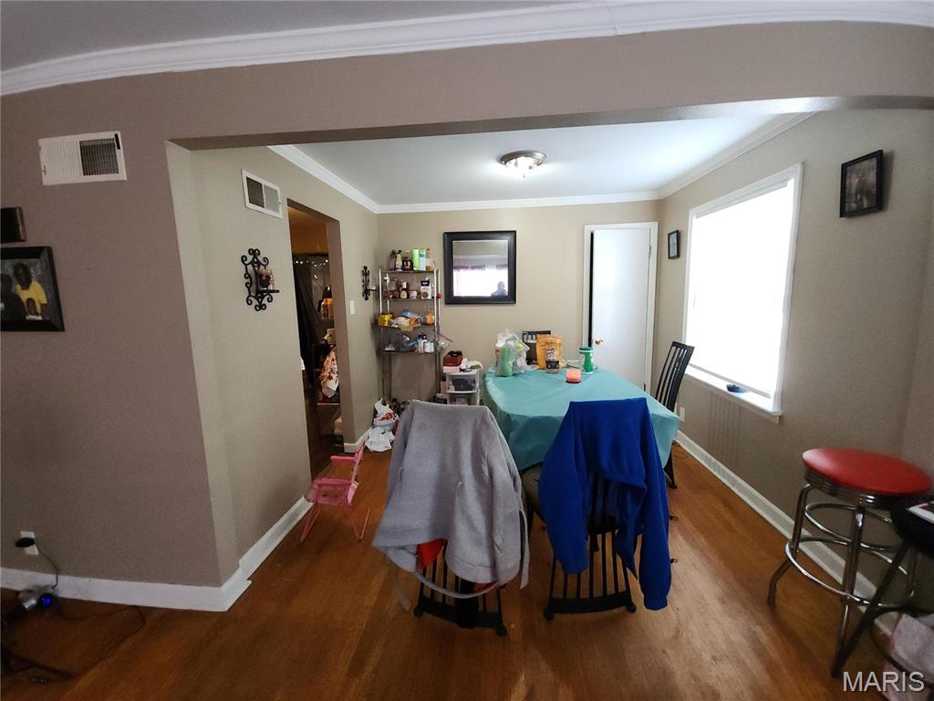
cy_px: 350
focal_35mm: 13
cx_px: 467
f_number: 2.2
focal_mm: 2.2
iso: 400
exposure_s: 1/60
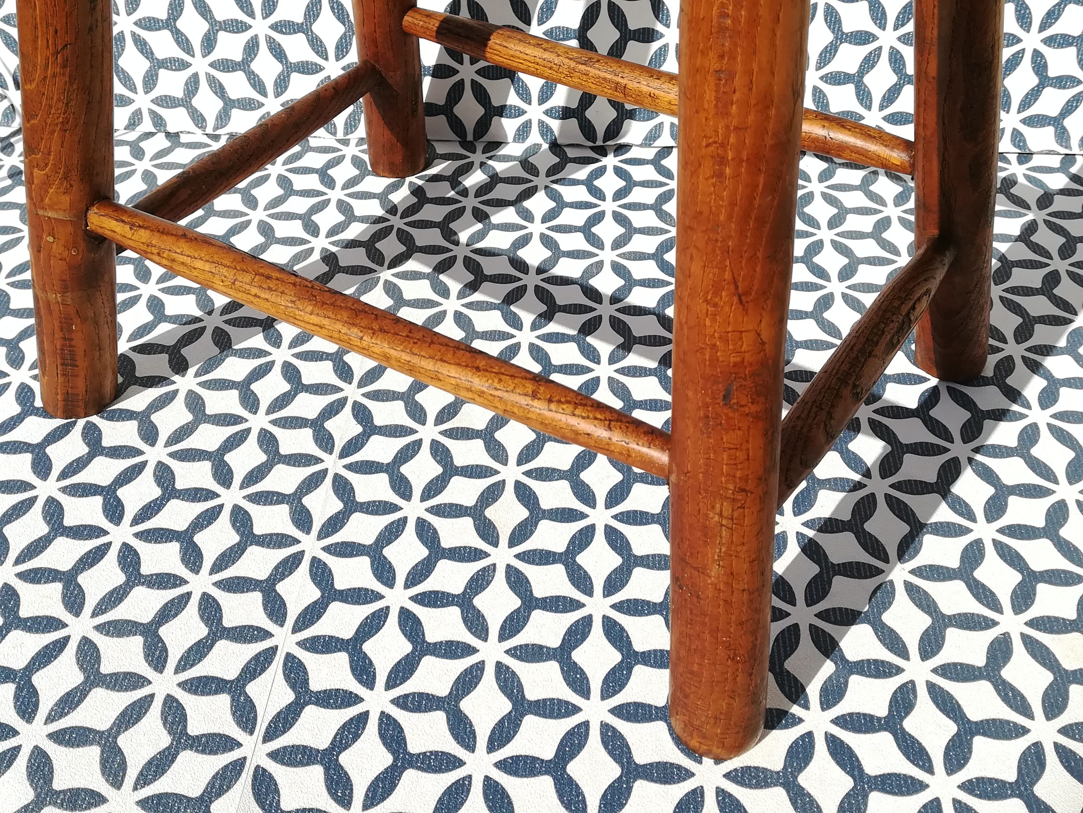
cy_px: 406
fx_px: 1158
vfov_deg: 38.7
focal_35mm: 37
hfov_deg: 50.1
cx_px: 542
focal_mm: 3.83
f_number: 2.2
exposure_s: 1/1195
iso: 50
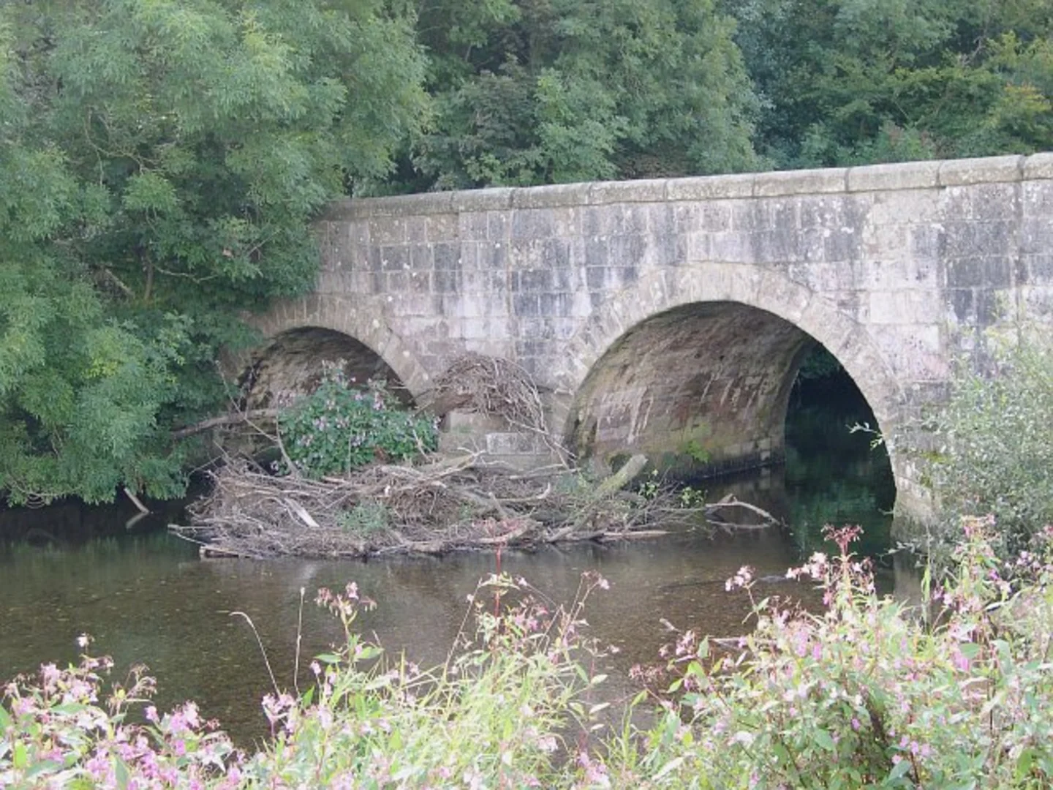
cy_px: 395
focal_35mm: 52
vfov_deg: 28.0
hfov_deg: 36.8
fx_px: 1582
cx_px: 526
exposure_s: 1/63.5
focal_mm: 11.1
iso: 100
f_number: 3.2
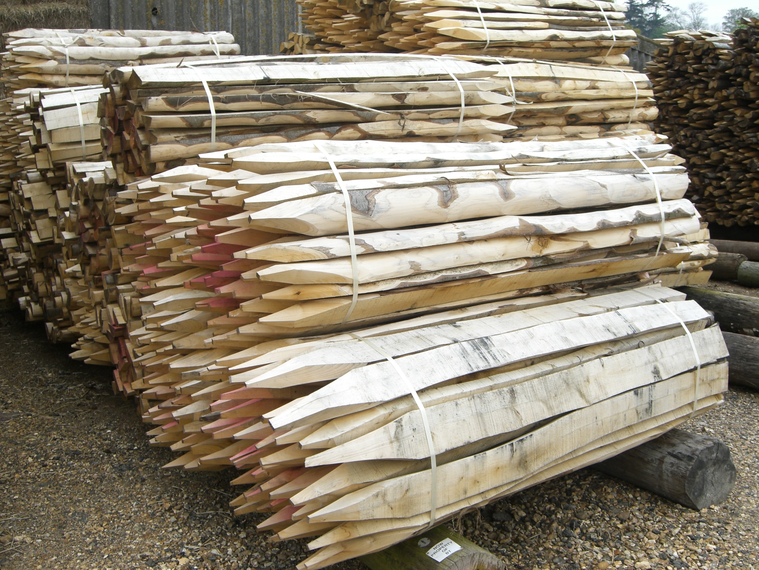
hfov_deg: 49.0
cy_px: 285
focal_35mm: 38
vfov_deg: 37.7
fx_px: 833
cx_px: 380
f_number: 4
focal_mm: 7.9
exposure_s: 1/200
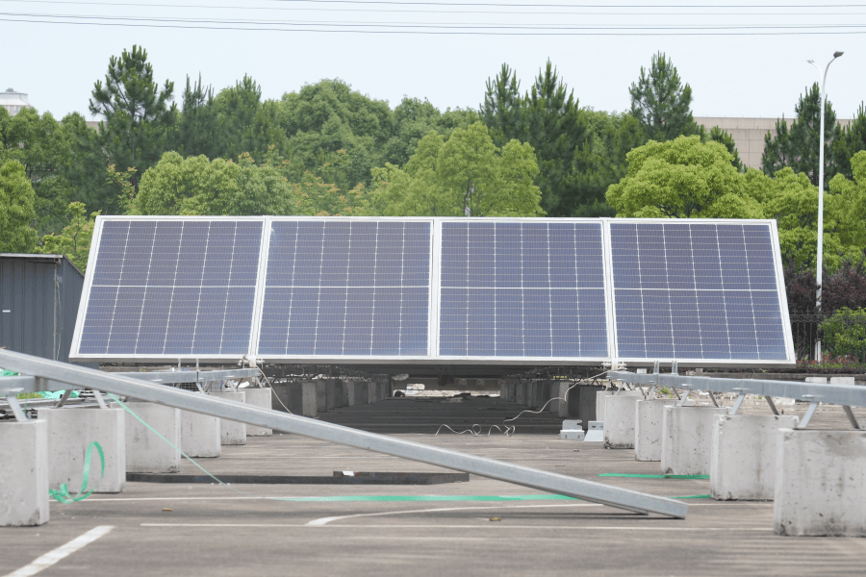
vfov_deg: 8.7
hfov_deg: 13.1
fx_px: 3776
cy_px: 288
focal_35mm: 157
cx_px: 433
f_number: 9
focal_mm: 105
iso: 320
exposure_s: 1/400
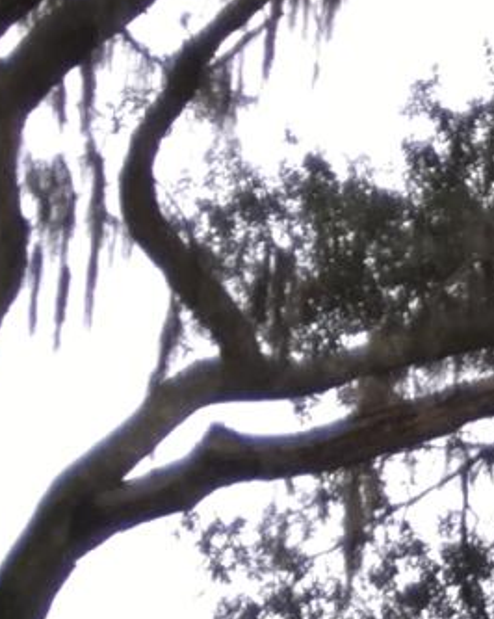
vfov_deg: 7.5
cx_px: 2461
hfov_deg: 5.0
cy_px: 723
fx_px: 4665
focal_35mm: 255
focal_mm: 4.15
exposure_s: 1/318
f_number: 2.2
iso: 25
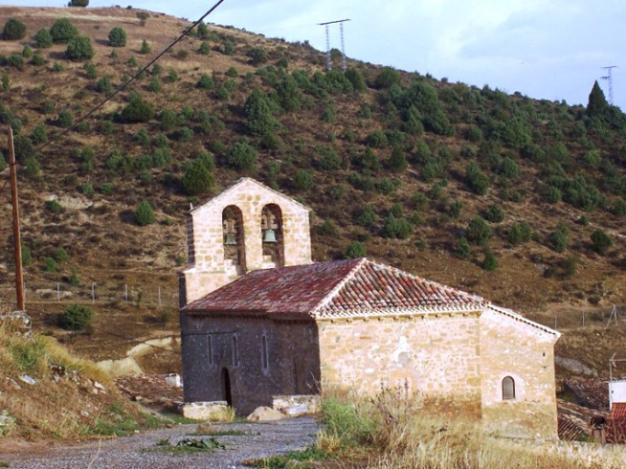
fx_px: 2007
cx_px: 313
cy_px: 234
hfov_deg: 17.7
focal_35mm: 111
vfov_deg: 13.3
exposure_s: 1/350
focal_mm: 16.8
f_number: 4.8
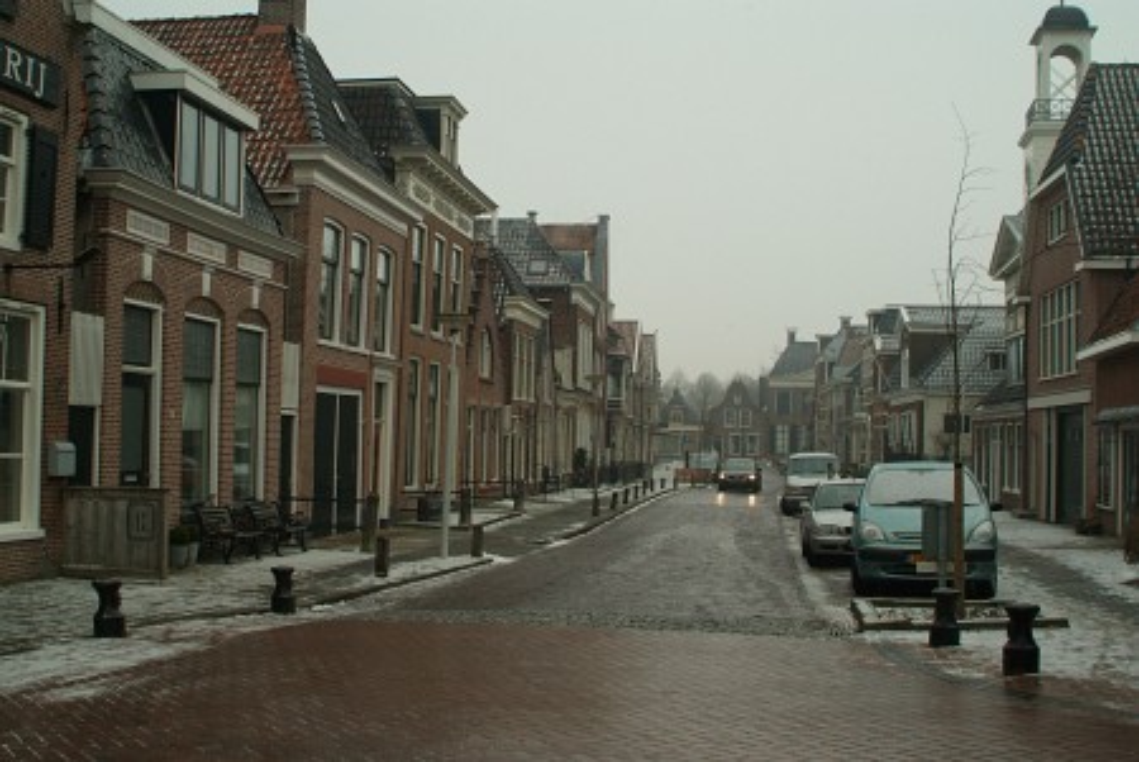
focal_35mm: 42
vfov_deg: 32.0
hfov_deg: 46.4
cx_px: 570
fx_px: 1330
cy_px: 381
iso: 200
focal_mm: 28
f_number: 5.6
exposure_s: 1/125
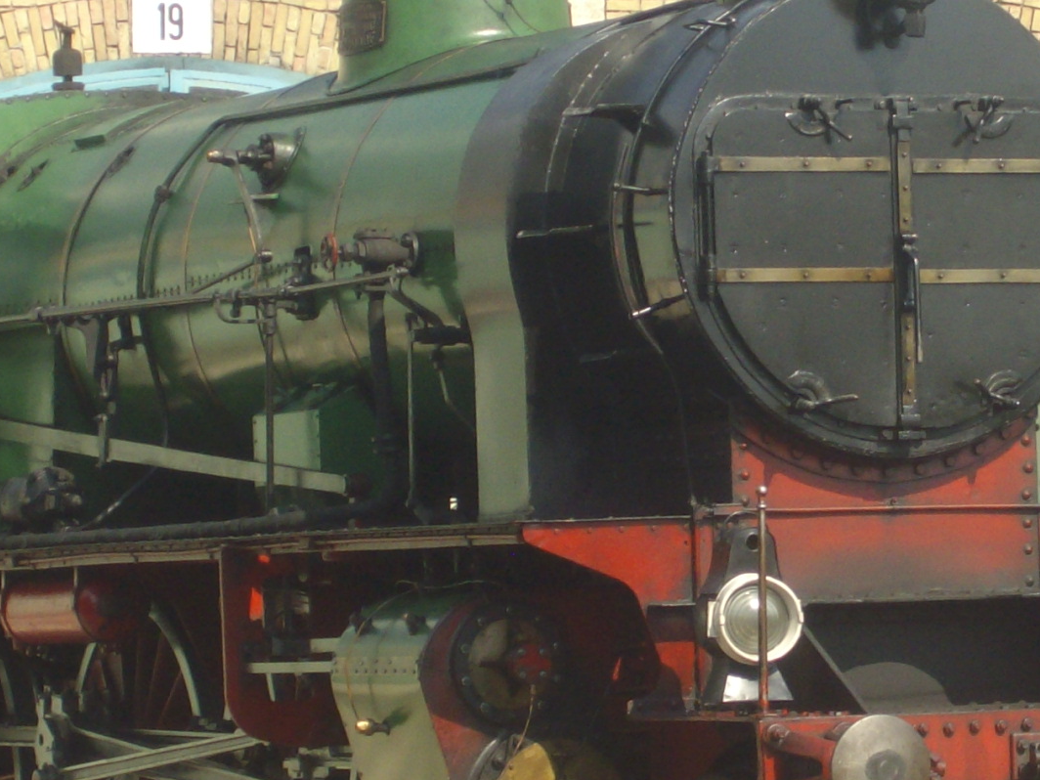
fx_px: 7902
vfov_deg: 5.7
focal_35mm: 263
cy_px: 489
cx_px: 1067
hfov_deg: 7.5
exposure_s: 1/320
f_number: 4.8
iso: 80
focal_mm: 18
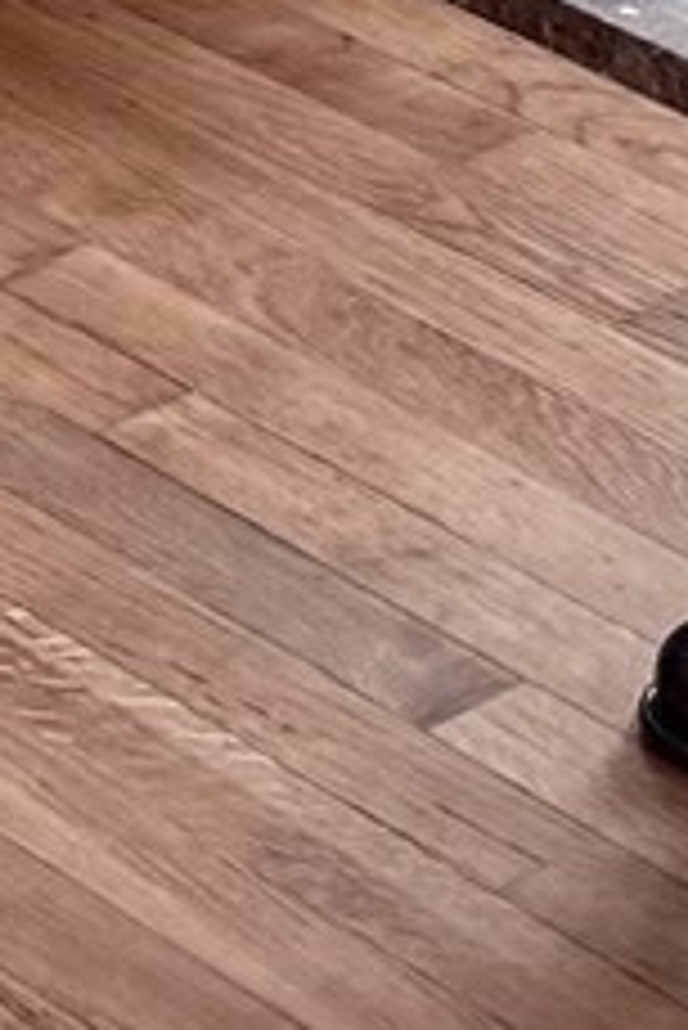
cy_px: -2006
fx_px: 6383
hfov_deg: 6.1
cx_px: 769
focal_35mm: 223
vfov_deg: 8.0
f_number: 1.78
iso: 100
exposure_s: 1/240
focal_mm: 6.76
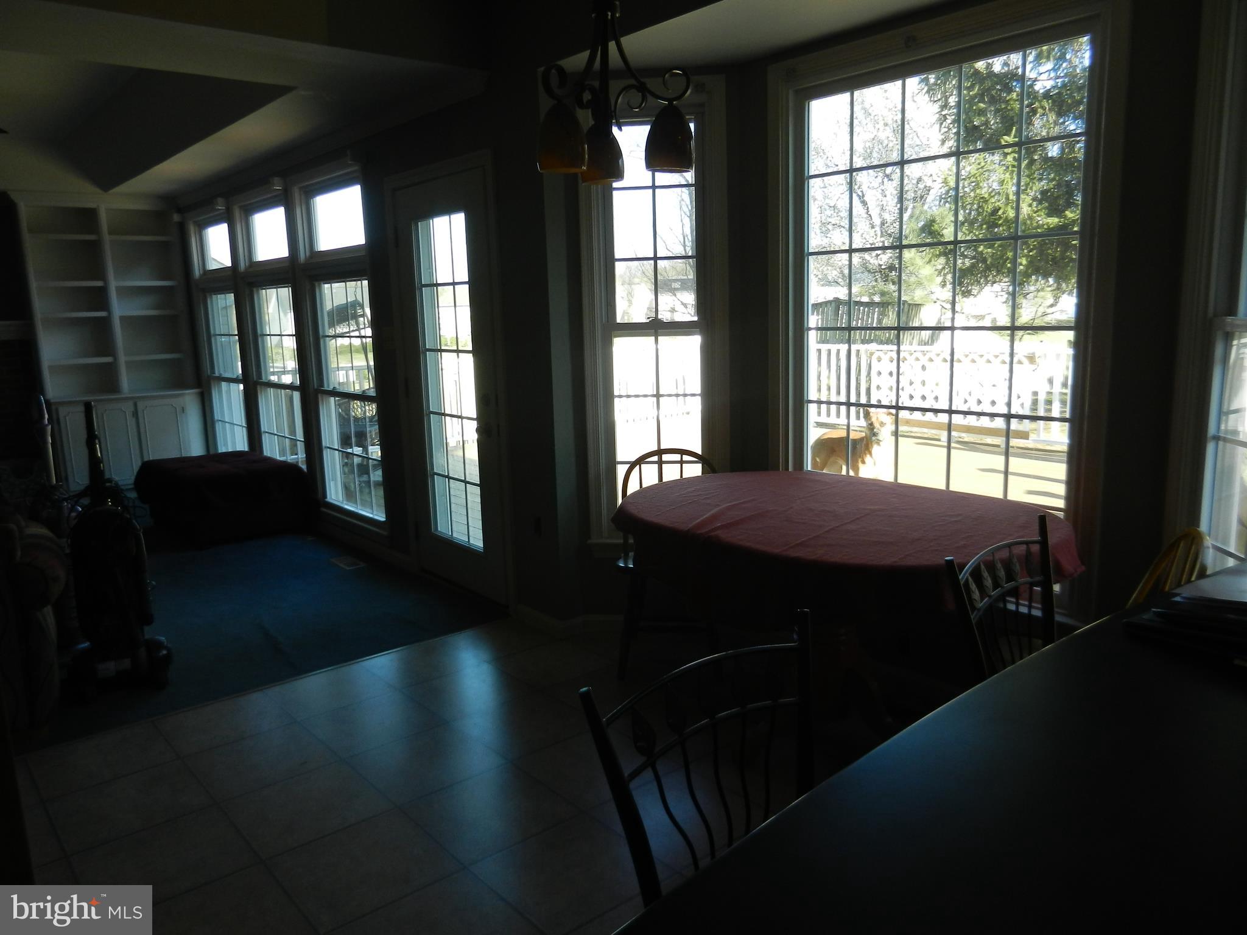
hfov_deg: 69.4
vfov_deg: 54.9
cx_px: 624
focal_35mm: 25
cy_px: 468
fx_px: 901
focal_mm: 4.5
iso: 160
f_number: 3.5
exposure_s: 1/125
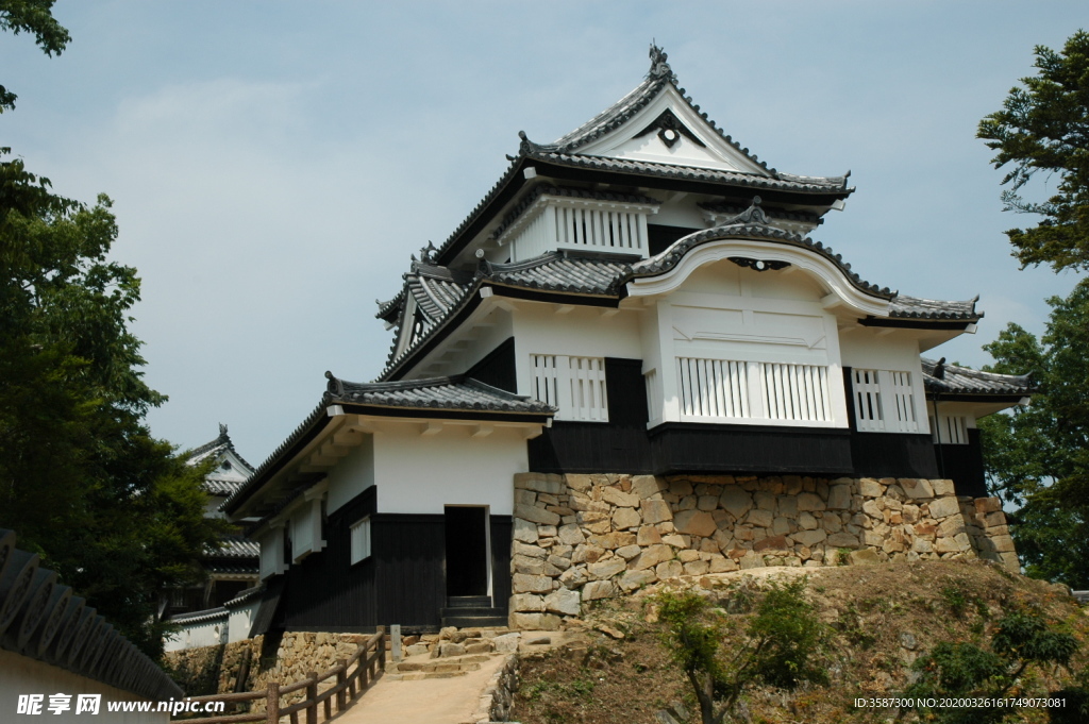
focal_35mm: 46
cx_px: 544
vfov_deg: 28.9
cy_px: 362
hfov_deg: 42.4
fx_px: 1405
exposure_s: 1/320
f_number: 10
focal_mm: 31
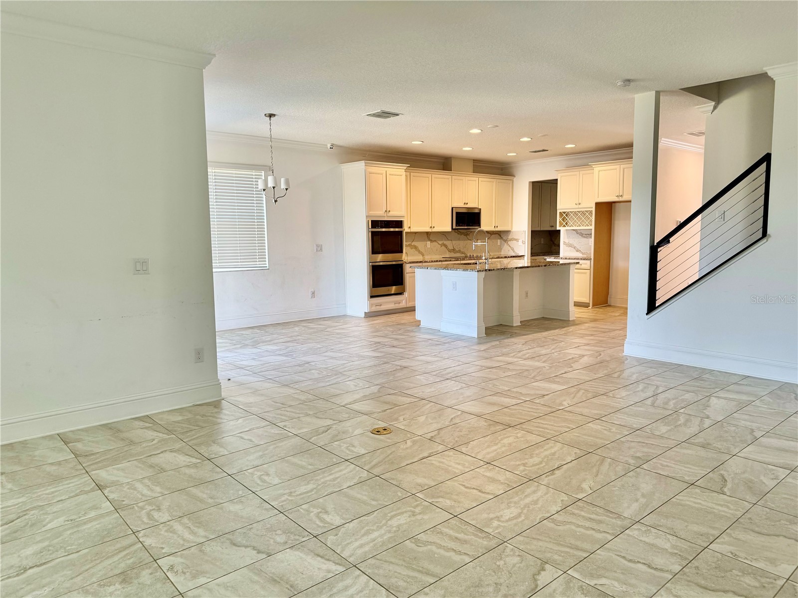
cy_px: 299
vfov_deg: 56.8
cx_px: 399
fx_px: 553
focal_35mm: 24
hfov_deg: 71.6
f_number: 1.78
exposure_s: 1/120
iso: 160
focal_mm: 6.76
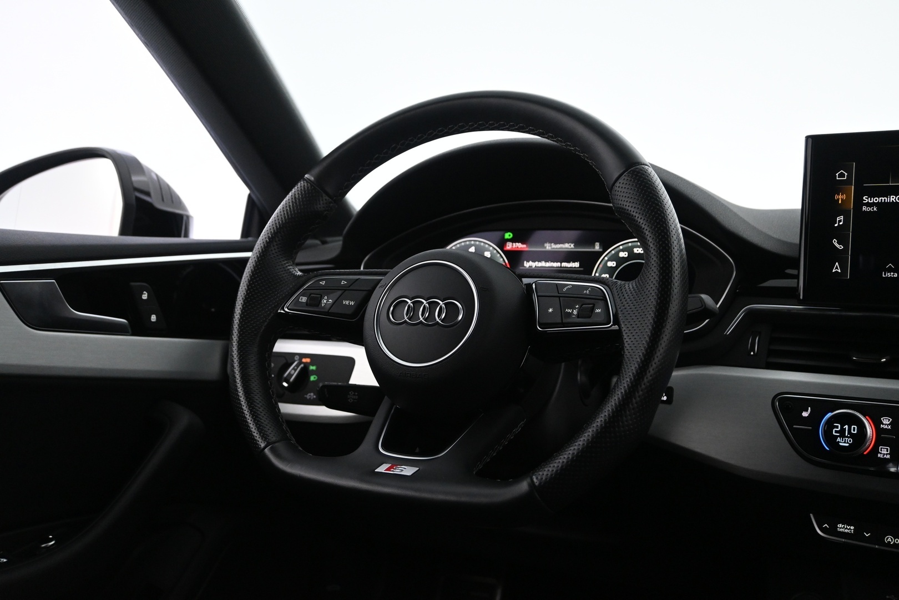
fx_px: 843
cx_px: 450
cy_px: 300
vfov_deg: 39.1
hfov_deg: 56.1
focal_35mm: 34
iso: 2500
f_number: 4
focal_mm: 22.5
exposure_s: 1/50
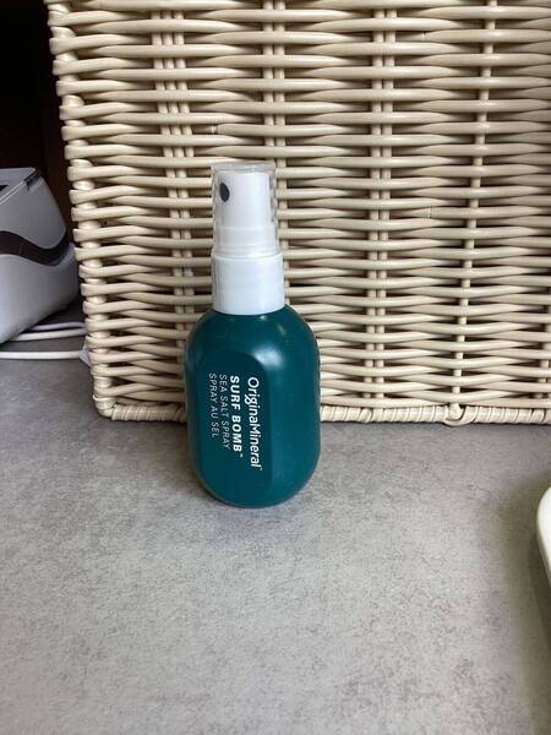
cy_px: 368
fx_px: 658
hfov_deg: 45.4
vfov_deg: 58.4
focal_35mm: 31
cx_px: 276
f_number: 2.4
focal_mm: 3.3
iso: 64
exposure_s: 1/100
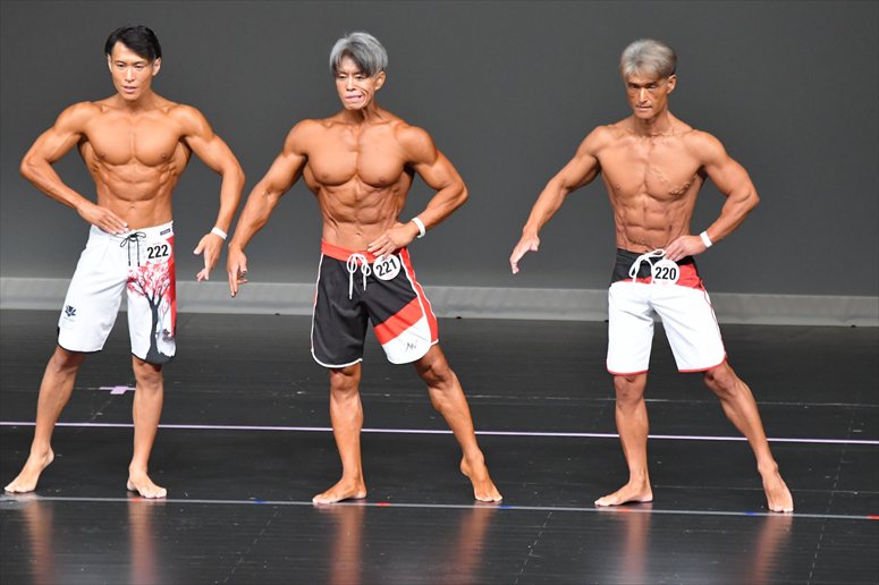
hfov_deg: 6.5
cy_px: 292
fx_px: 7688
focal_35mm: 315
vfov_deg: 4.4
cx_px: 440
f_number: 5.6
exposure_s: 1/400
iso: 5000
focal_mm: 210
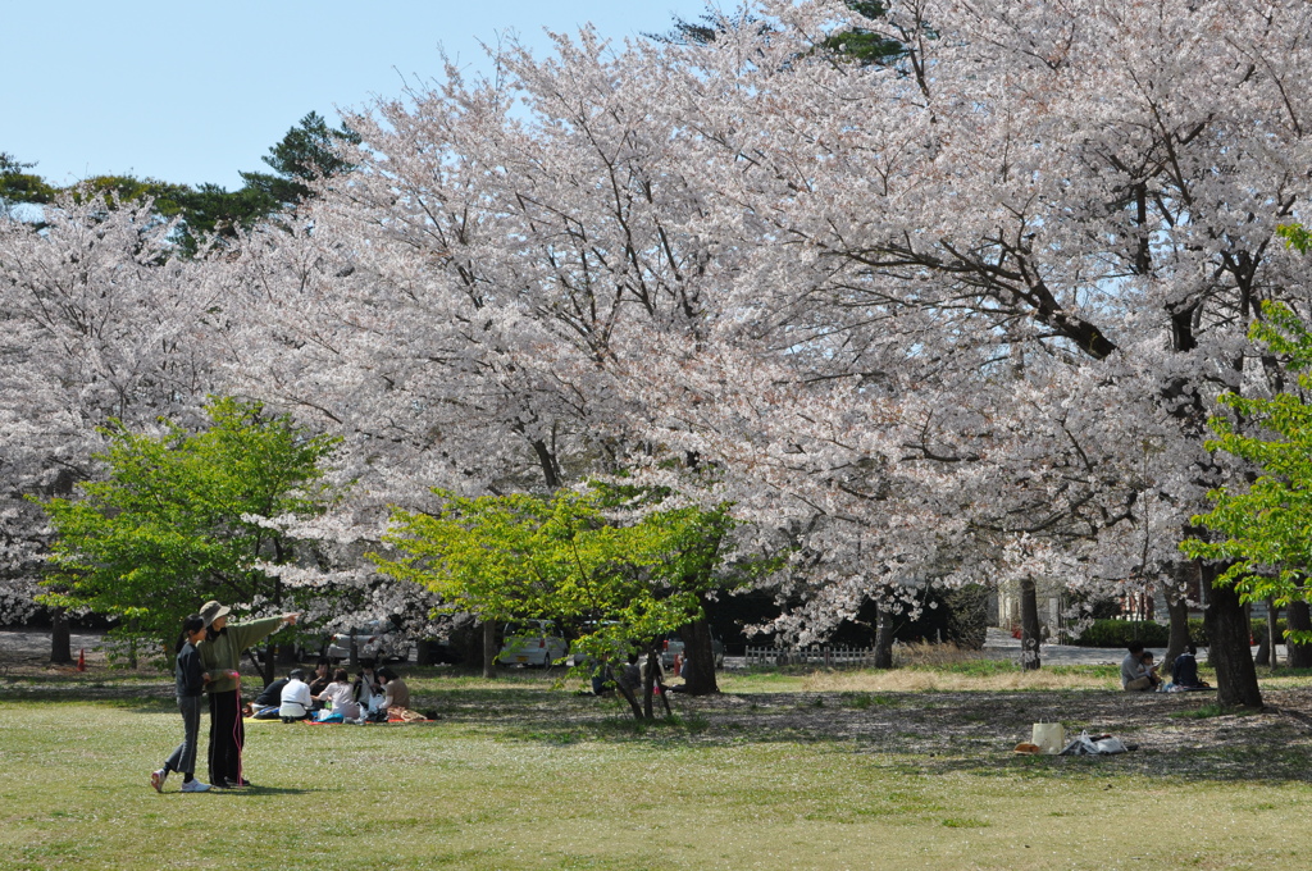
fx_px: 1911
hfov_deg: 37.9
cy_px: 436
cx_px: 656
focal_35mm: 52
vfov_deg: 25.7
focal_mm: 35
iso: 400
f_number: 11
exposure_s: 1/500
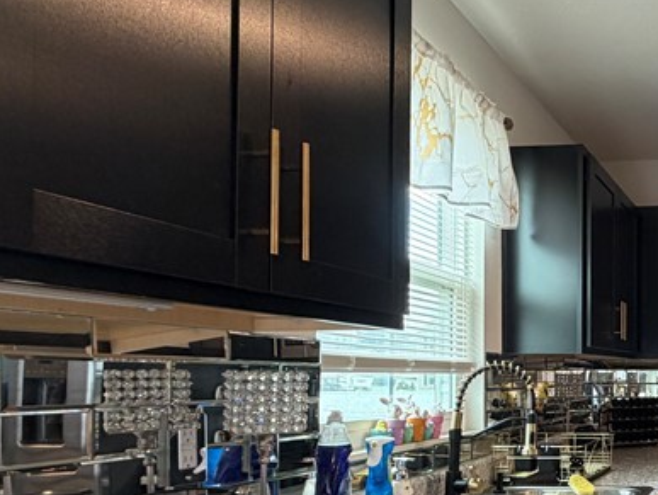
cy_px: 371
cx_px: 706
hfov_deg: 41.2
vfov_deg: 37.8
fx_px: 704
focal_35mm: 37
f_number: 2.2
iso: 200
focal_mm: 2.22
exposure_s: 1/60
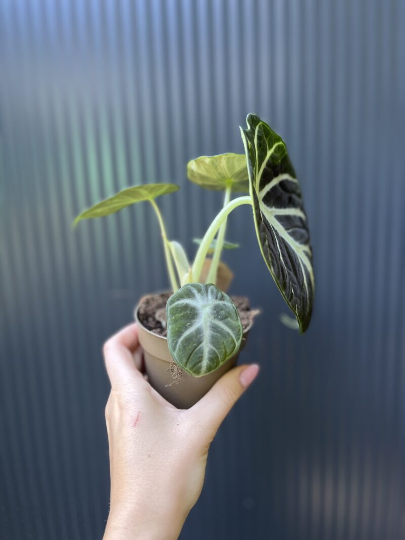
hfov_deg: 53.1
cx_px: 202
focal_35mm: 26
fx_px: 406
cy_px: 270
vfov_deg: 67.3
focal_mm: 5.1
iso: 200
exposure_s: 1/60
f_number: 1.6
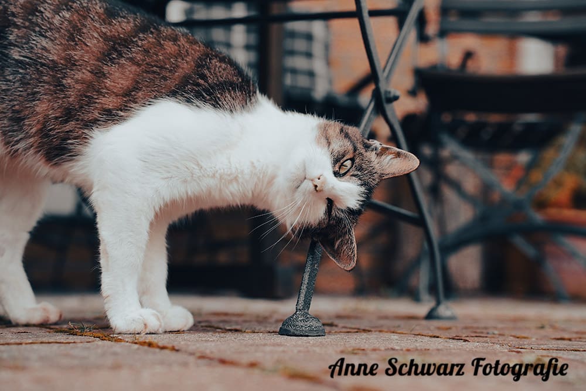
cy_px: 196
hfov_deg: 33.4
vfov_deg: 22.6
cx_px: 293
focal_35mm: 60
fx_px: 977
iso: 800
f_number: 4
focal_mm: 60
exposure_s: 1/2000
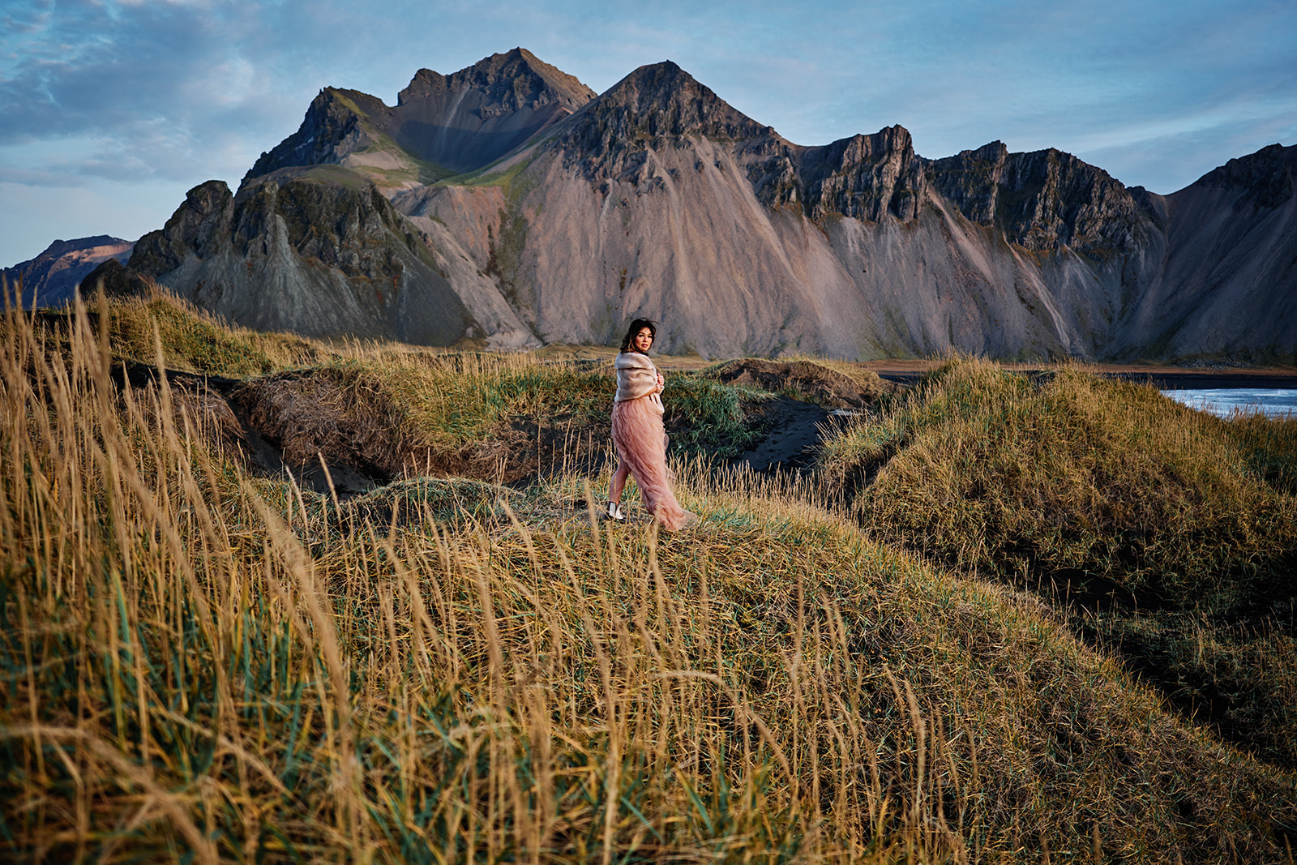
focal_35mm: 35
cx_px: 648
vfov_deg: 37.9
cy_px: 432
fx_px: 1261
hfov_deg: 54.4
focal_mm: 23
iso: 125
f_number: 1.4
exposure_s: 1/1250
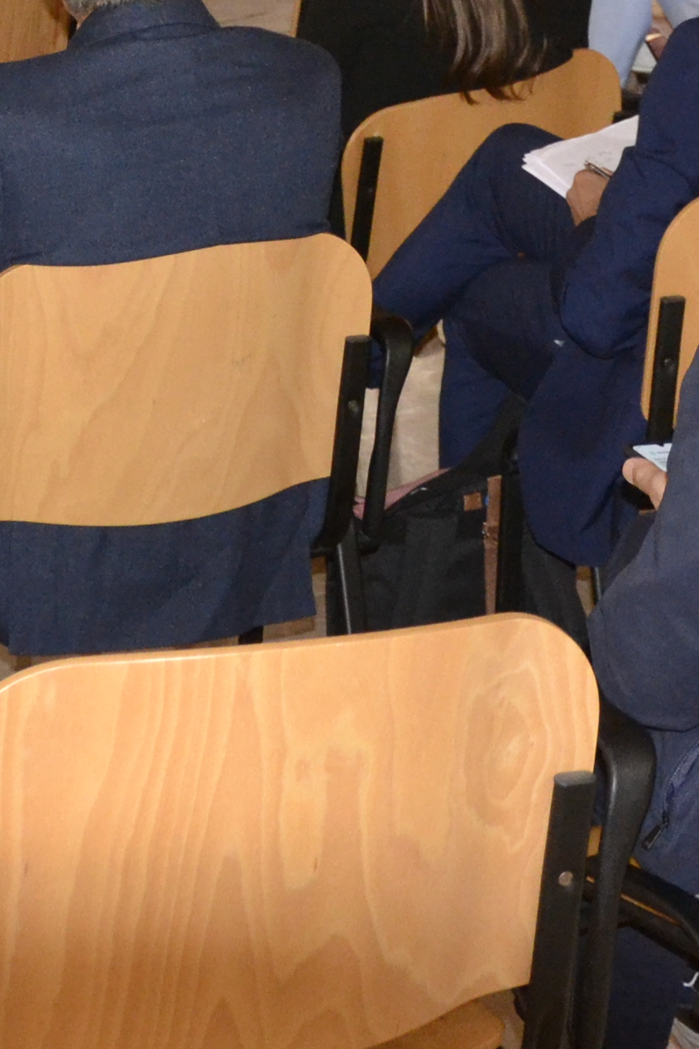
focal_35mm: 120
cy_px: -128
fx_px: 3494
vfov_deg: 16.5
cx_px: 223
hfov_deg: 11.4
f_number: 3.8
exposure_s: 1/60
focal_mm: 22
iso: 1800
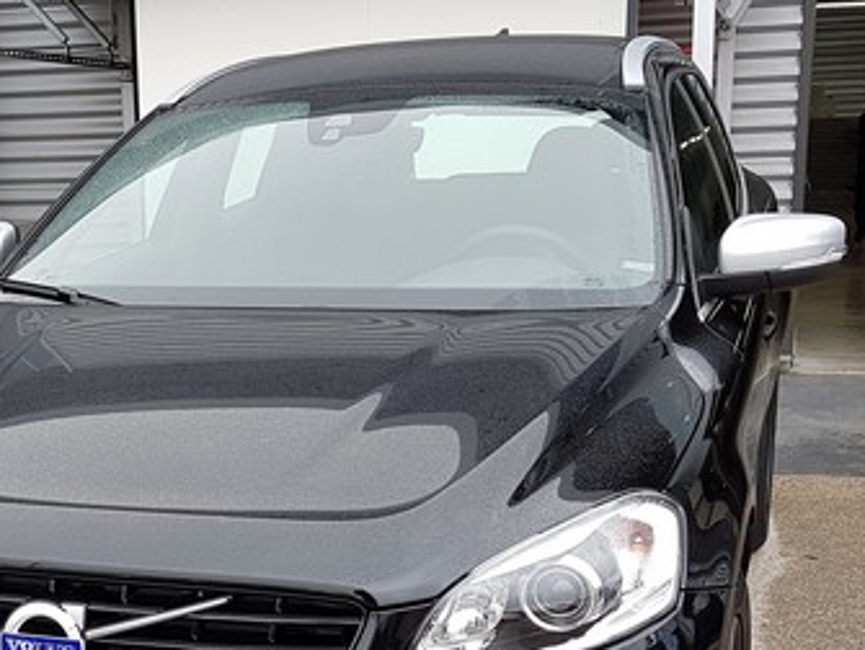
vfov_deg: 23.2
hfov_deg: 30.6
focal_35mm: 62
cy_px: 565
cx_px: 217
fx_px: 1551
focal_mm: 4.2
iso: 40
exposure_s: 1/183
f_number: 1.7
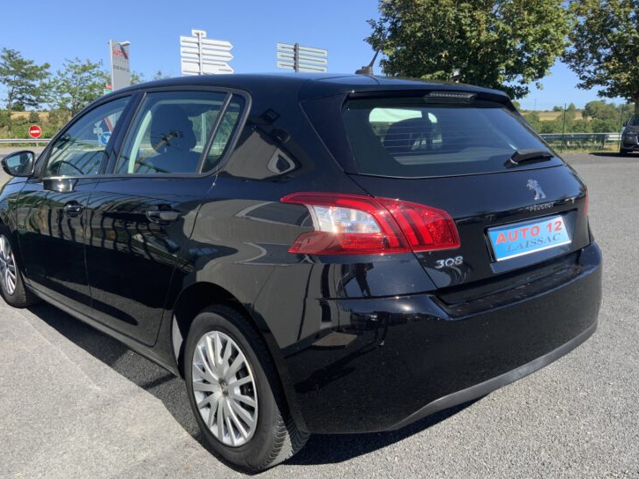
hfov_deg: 56.8
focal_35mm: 32
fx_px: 591
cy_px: 256
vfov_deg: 44.1
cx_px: 301
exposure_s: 1/842
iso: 16
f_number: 1.8
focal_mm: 3
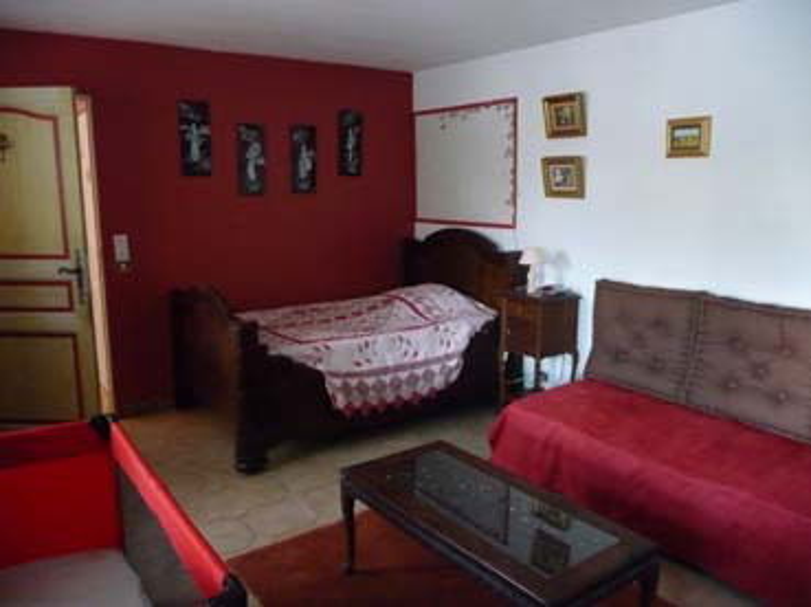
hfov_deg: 63.5
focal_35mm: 28
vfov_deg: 49.7
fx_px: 655
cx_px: 406
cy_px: 304
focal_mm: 4.7
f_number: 3.3
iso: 800
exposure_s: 1/13
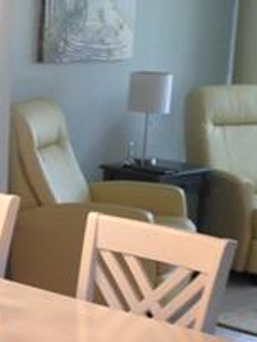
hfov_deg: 11.8
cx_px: -91
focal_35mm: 122
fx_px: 1208
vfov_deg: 16.1
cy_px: 263
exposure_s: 1/30
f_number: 2.4
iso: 64
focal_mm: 4.12
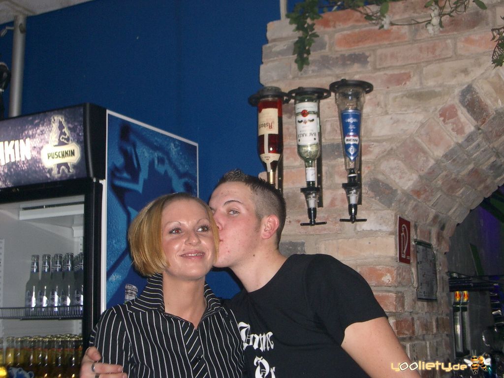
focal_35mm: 49
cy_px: 189
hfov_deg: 38.9
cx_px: 252
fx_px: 713
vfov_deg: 29.7
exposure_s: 1/40
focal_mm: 8.2
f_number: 3.1
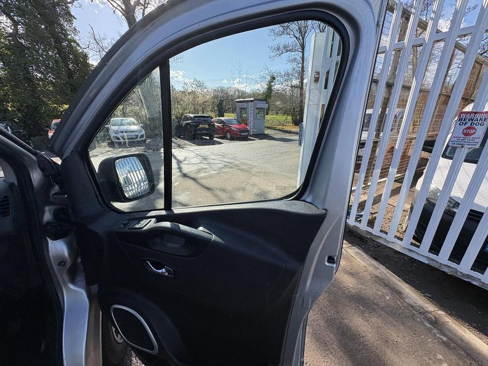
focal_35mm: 14
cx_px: 244
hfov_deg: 102.1
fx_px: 197
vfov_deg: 85.7
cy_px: 183
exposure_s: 1/707
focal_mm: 2.22
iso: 40
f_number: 2.2
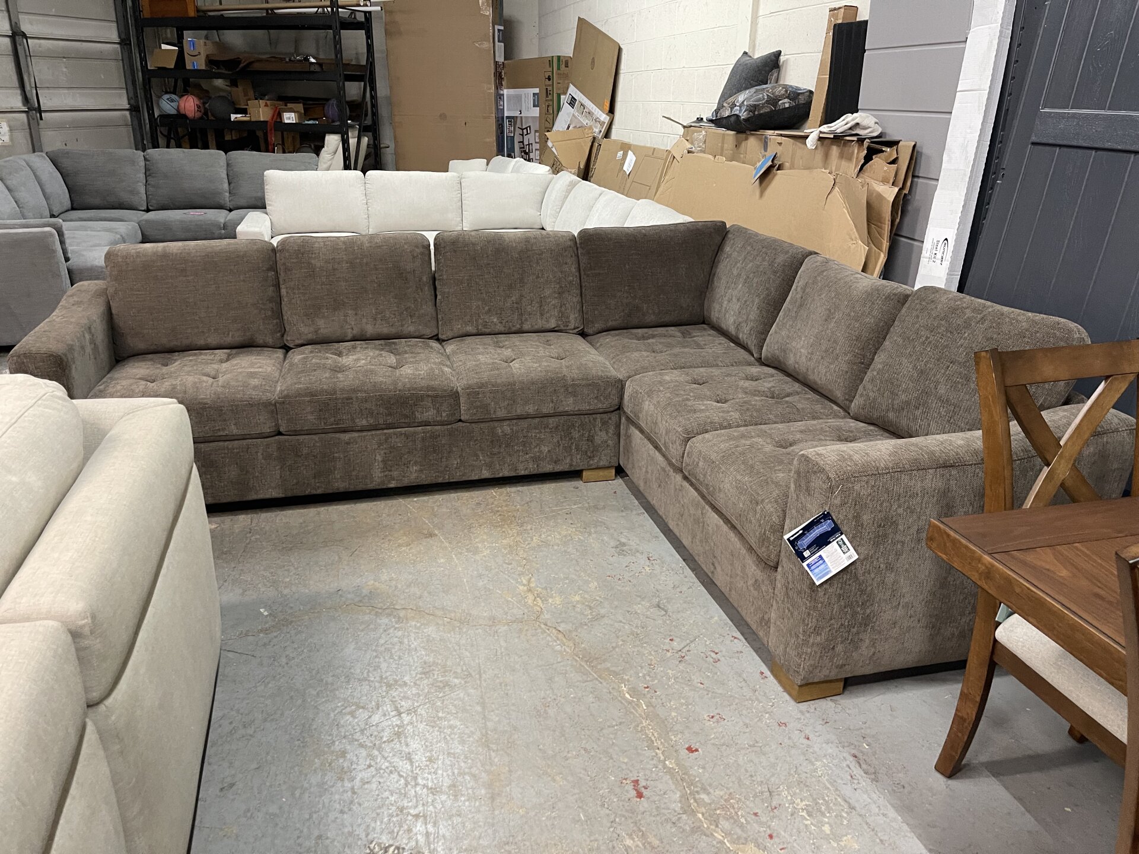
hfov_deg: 69.4
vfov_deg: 54.9
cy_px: 427
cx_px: 570
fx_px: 823
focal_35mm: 25
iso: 320
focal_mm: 5.1
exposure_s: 1/60
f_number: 1.6
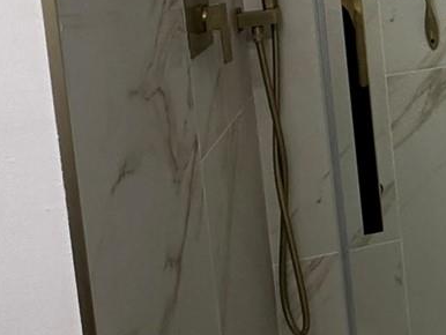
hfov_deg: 25.4
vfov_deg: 22.6
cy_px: -98
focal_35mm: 58
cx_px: 662
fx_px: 748
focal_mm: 2.22
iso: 160
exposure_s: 1/60
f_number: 2.2
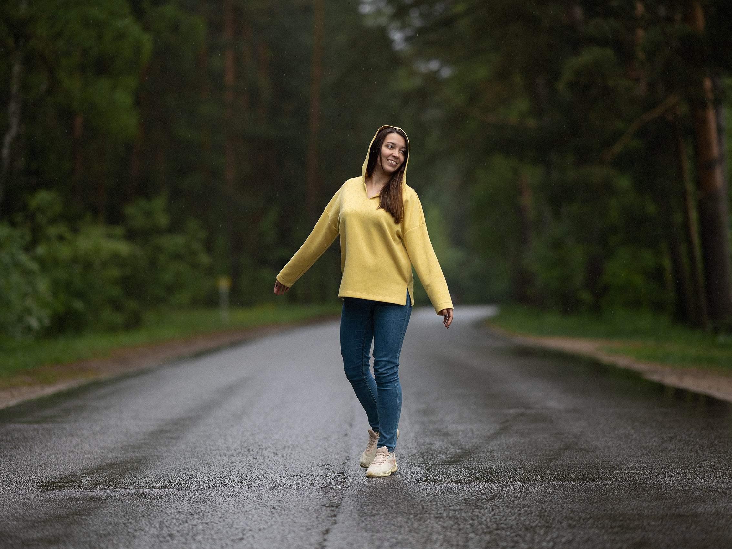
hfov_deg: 17.3
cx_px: 382
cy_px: 275
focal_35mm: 114
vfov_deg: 13.0
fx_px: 2411
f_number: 1.8
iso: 64
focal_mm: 105
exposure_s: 1/800
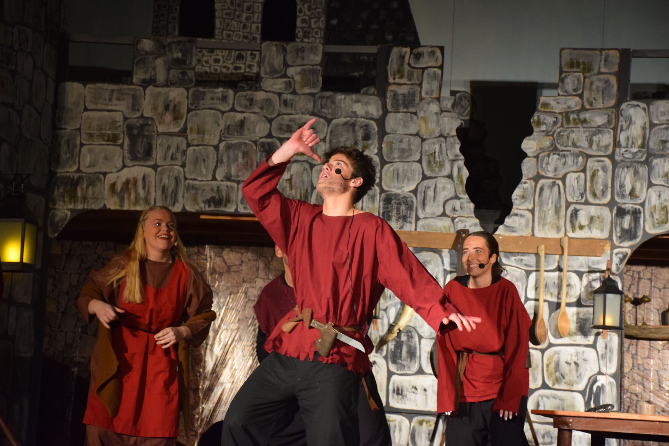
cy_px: 223
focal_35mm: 93
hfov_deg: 21.9
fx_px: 1728
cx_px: 334
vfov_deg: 14.7
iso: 1250
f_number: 5
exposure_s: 1/60
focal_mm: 62
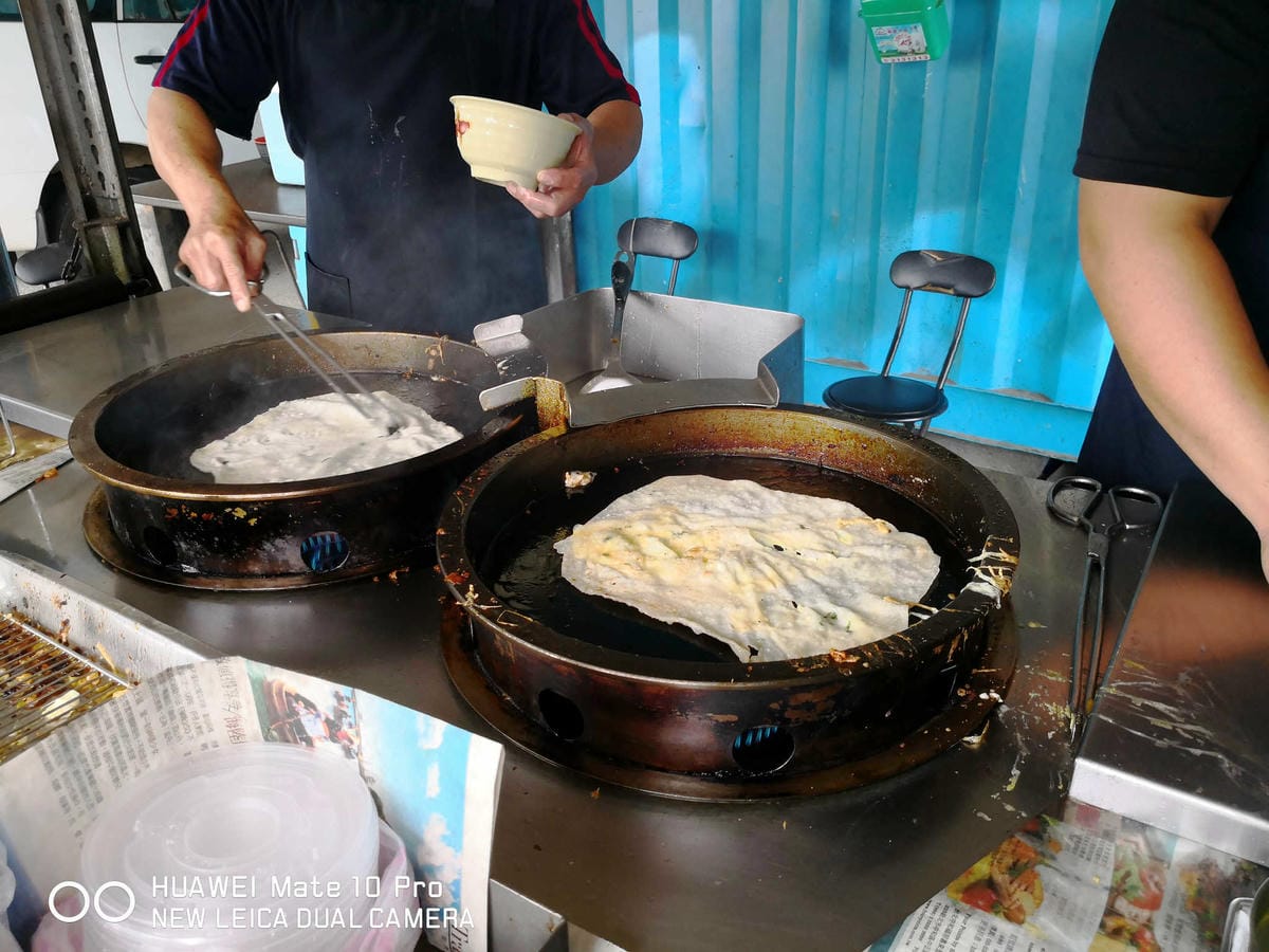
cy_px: 476
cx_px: 634
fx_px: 990
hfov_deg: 65.3
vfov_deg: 51.4
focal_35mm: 27
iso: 125
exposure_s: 1/120
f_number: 1.6
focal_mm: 3.95
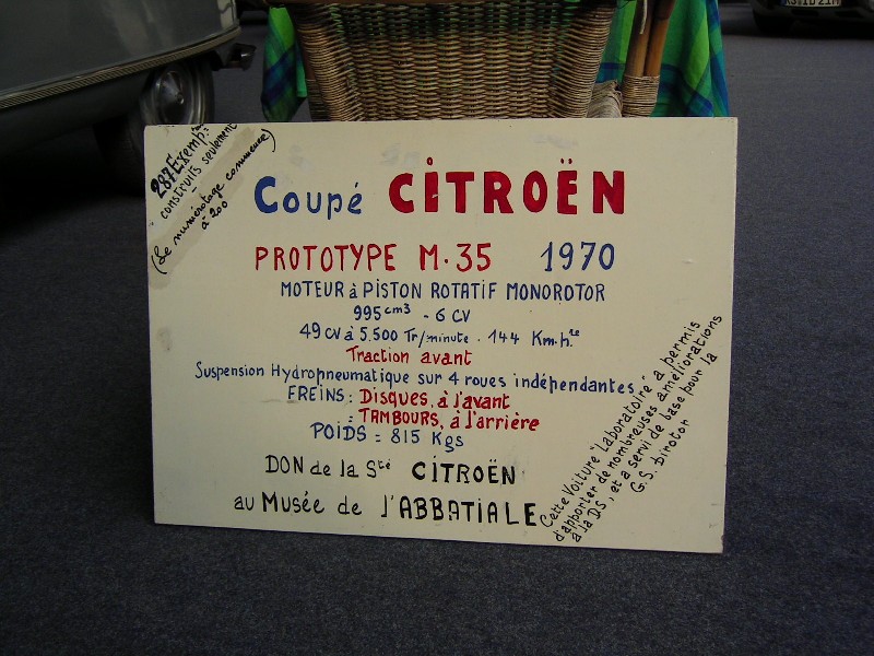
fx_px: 909
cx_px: 437
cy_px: 328
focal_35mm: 36
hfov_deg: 51.4
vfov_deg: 39.7
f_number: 2.8
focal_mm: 5.6
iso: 50
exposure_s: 1/288
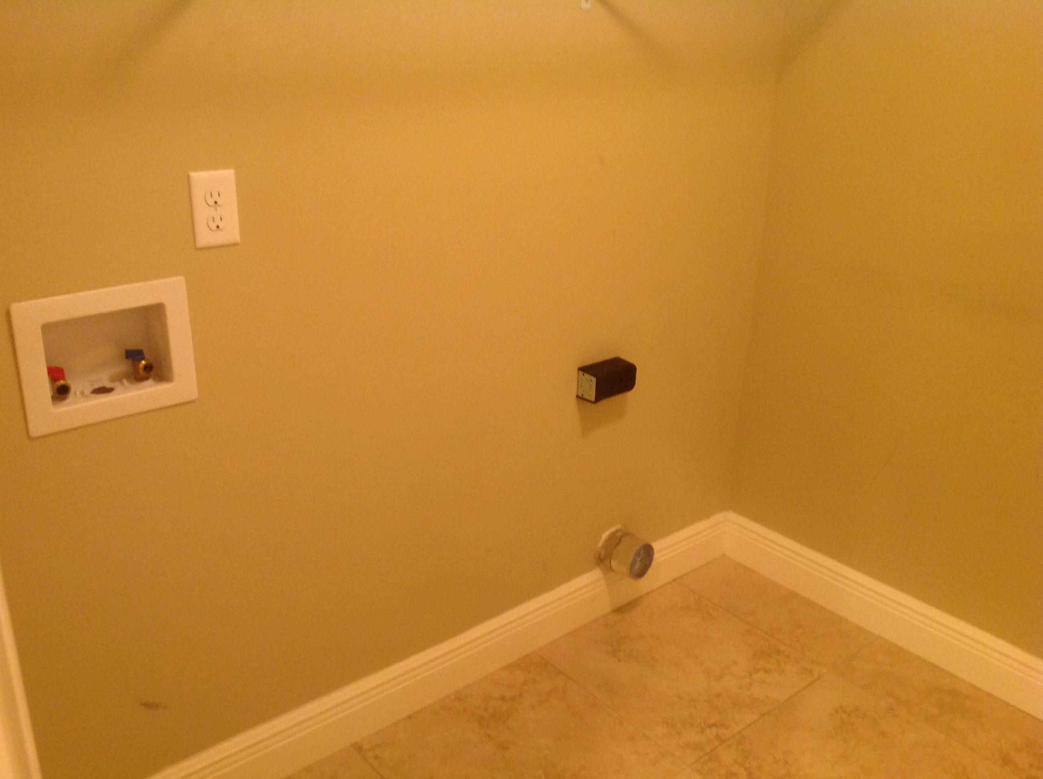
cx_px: 522
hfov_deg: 52.7
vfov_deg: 40.6
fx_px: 1053
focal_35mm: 35
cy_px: 390
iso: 200
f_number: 2.4
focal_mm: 4.28
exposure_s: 1/15
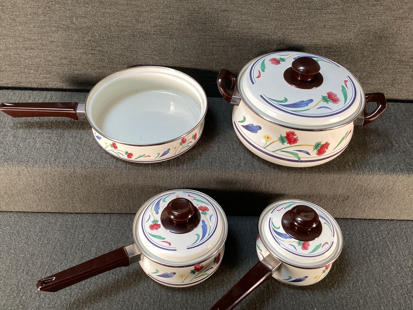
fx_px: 370
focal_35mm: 31
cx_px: 206
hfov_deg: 58.3
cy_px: 155
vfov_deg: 45.4
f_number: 2.4
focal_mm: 3.3
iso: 64
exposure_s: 1/50
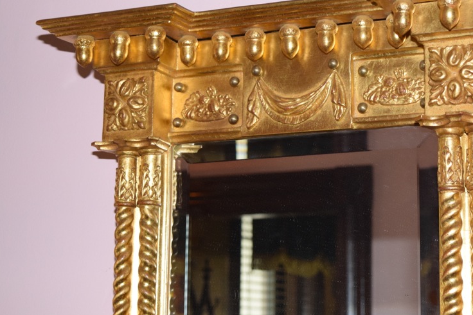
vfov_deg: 14.9
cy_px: 152
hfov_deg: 22.1
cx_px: 320
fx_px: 1205
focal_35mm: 92
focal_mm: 45
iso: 1100
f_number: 5
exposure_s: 1/60
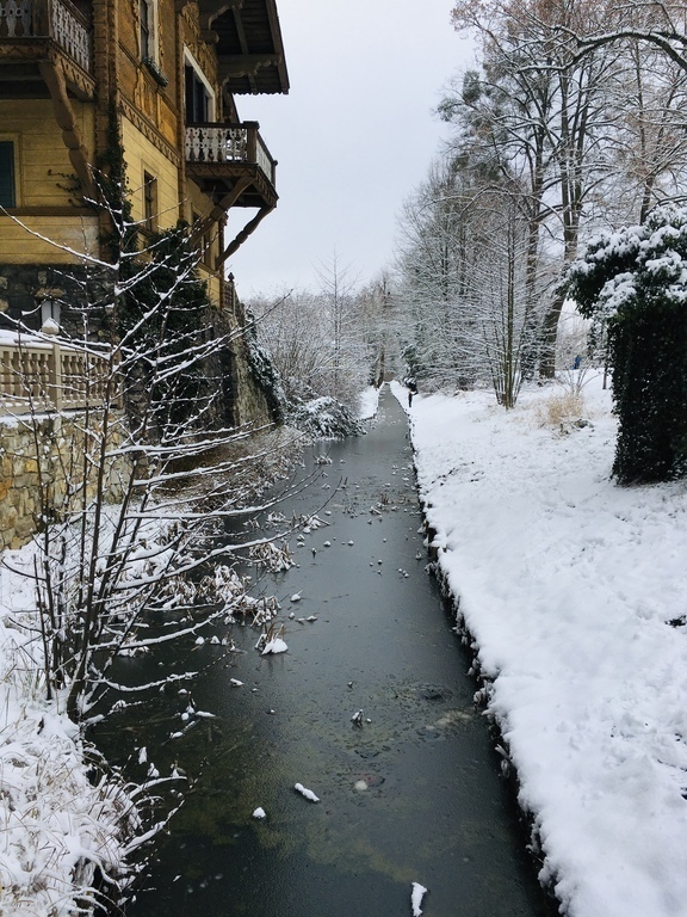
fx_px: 767
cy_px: 458
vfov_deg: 61.7
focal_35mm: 29
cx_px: 344
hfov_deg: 48.2
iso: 25
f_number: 2.2
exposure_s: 1/674
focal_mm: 4.15
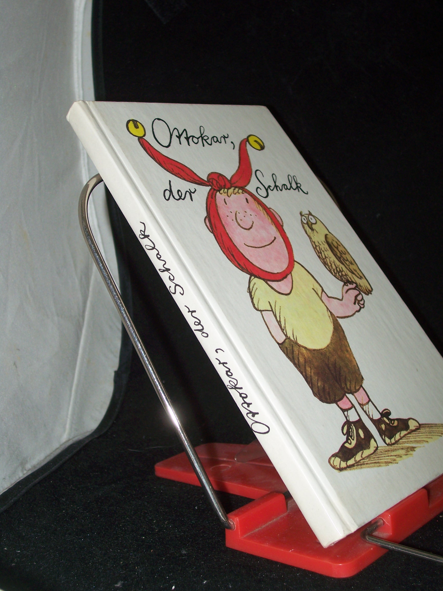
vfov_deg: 36.2
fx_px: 904
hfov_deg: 27.5
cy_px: 296
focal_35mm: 53
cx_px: 222
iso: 80
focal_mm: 8.7
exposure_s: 1/80
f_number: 3.2
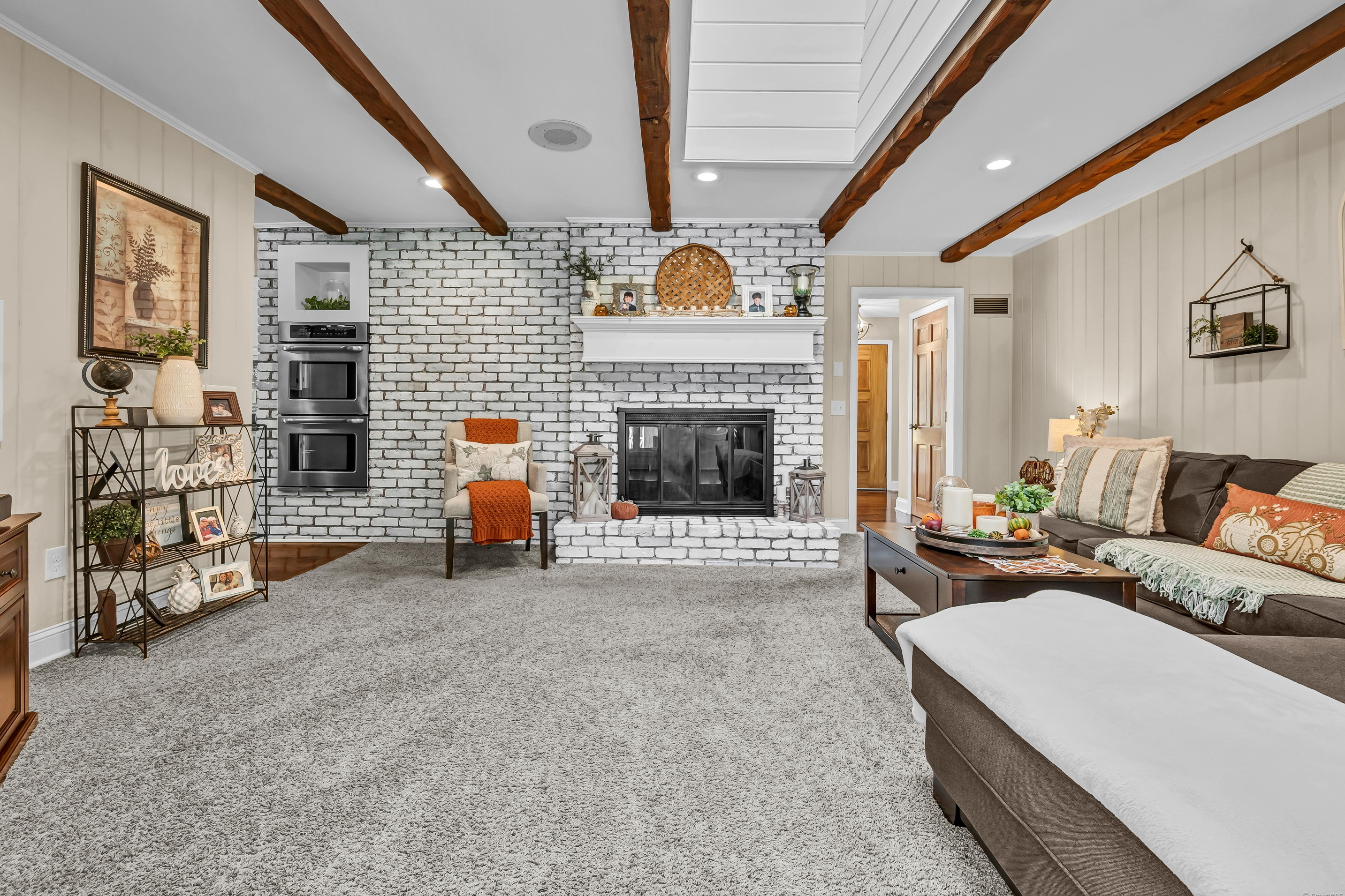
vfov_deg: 77.3
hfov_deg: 100.4
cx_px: 661
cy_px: 421
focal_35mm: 15
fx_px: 560
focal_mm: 14
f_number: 7.1
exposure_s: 1/8
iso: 400
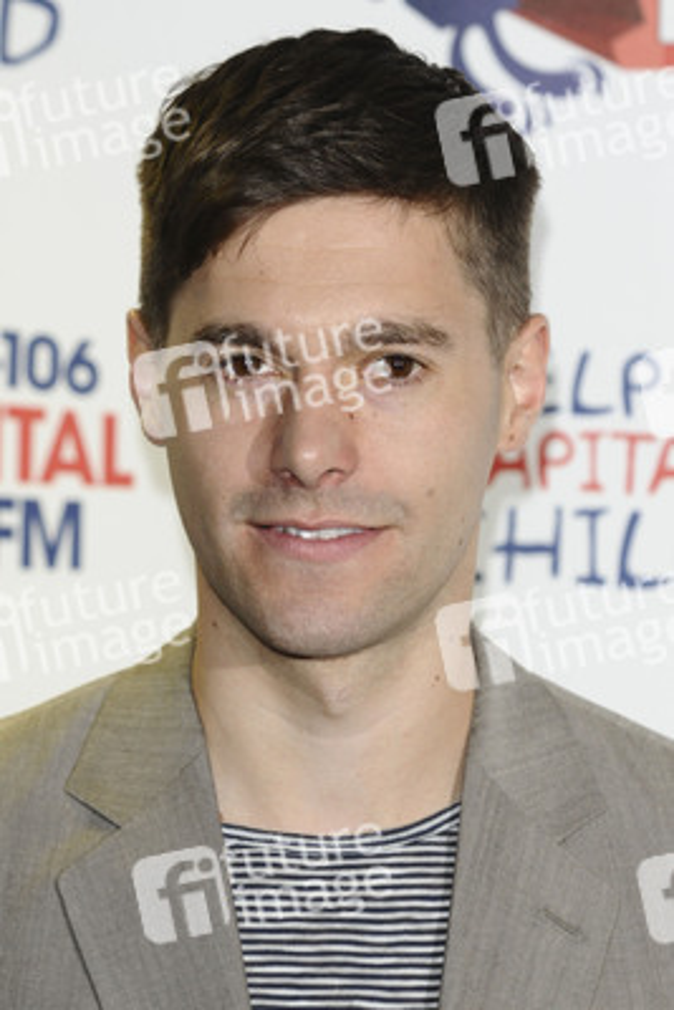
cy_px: 505
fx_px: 5471
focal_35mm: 195
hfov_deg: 7.0
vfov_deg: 10.5
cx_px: 337
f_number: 4.5
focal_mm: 130
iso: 640
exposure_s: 1/200
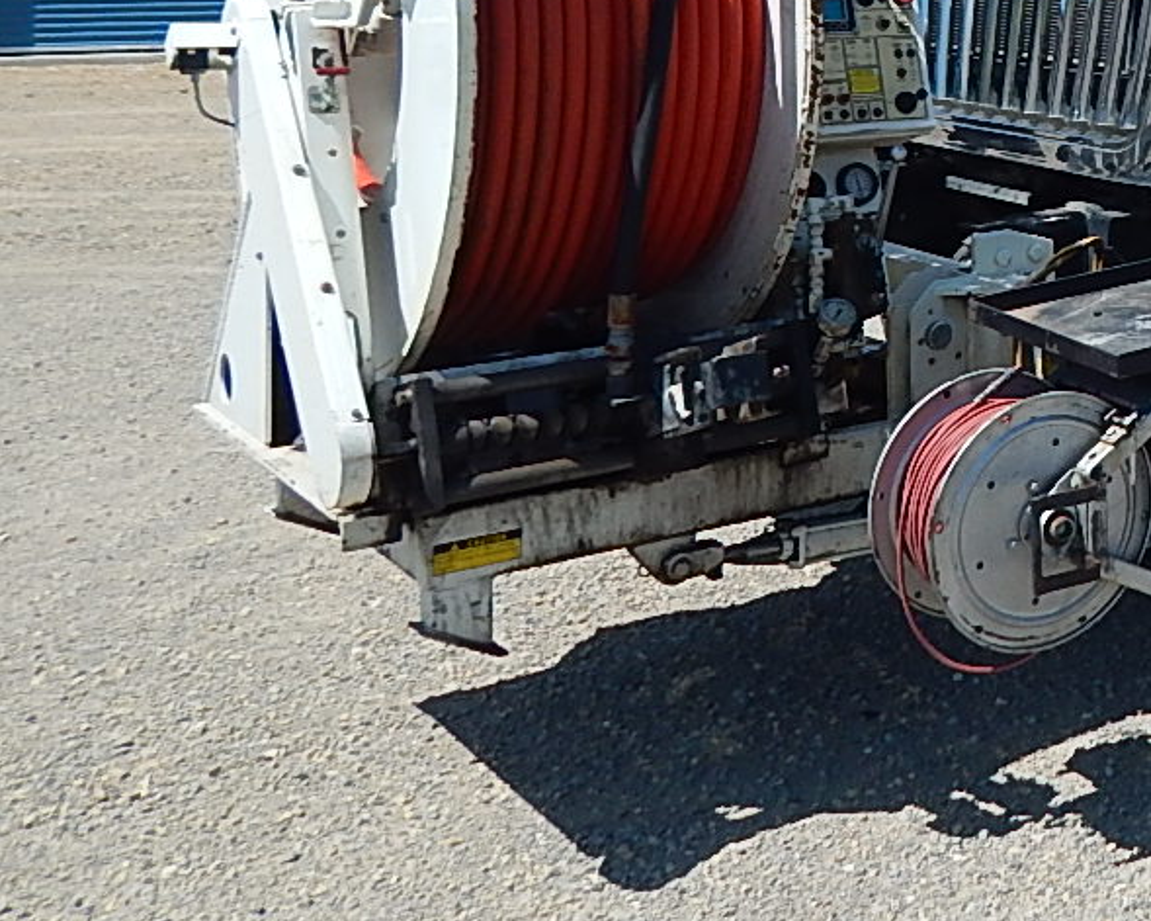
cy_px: -45
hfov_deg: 26.9
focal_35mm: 61
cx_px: 1434
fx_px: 2078
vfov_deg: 23.7
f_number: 6
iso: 125
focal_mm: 4
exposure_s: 1/800
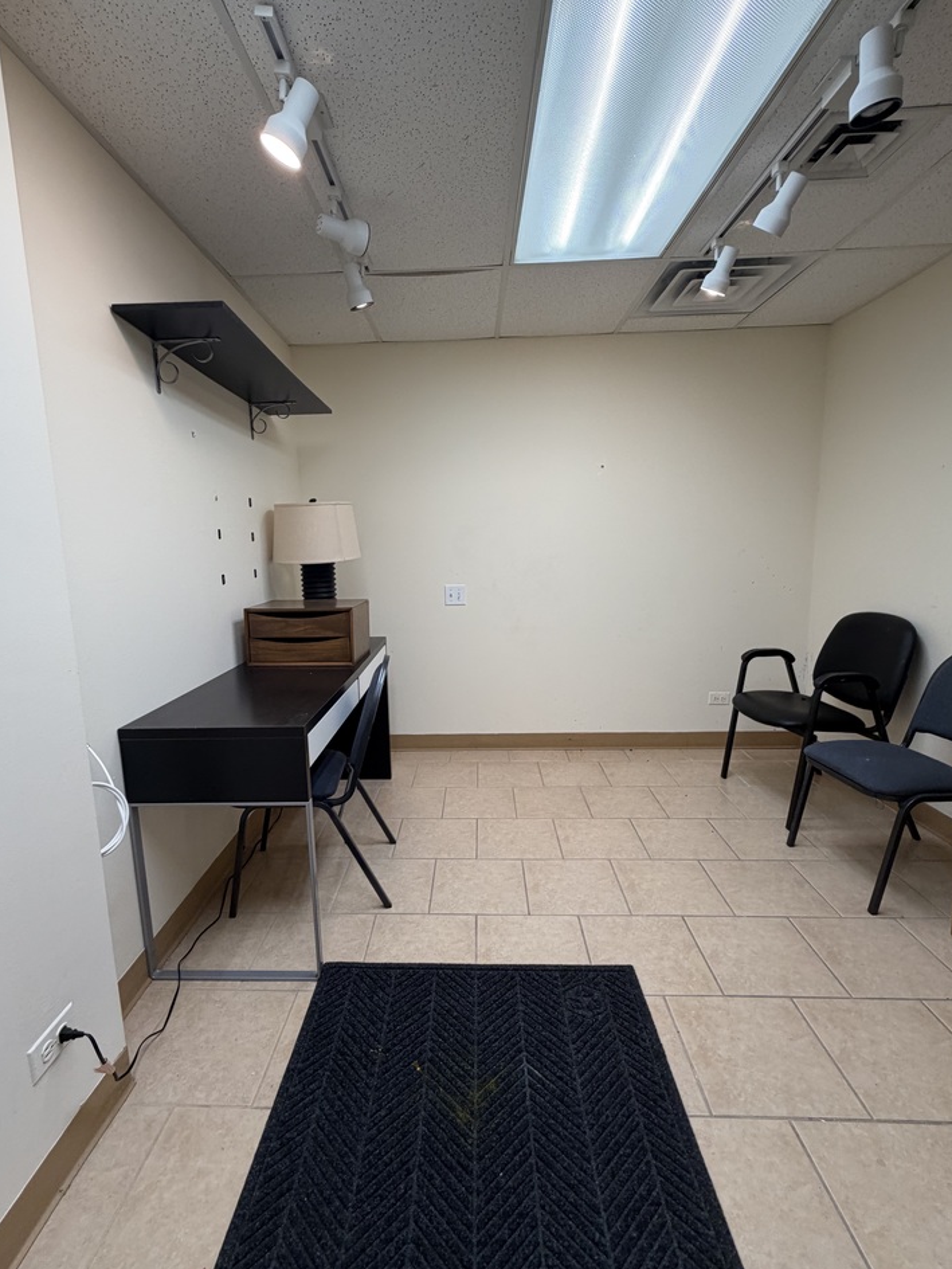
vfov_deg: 94.5
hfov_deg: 78.1
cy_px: 638
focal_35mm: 16
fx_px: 587
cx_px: 454
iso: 125
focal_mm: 2.22
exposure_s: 1/120
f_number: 2.2
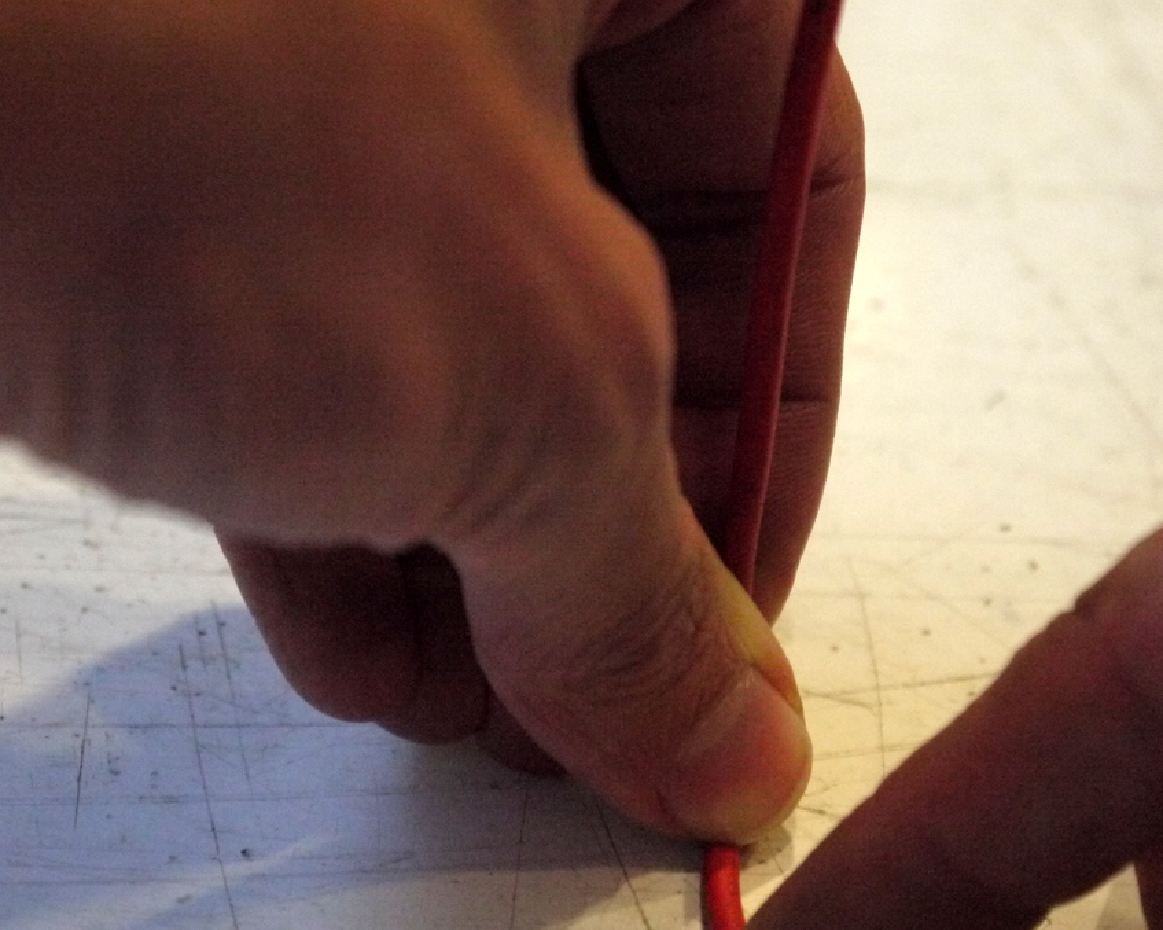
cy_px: 497
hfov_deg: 22.5
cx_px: 636
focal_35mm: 85
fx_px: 2925
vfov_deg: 18.1
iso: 1600
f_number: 5.3
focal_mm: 36
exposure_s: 1/100
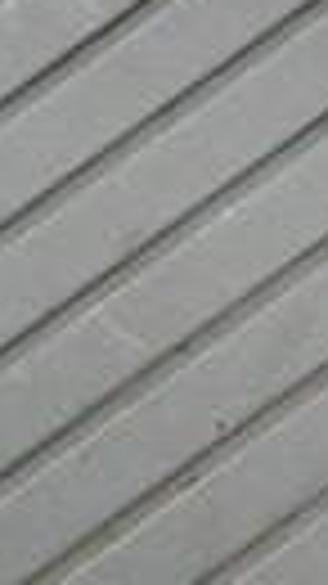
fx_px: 3065
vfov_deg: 10.8
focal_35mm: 198
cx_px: -256
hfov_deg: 6.0
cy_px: 513
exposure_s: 1/60
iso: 400
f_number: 3.6
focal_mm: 6.42
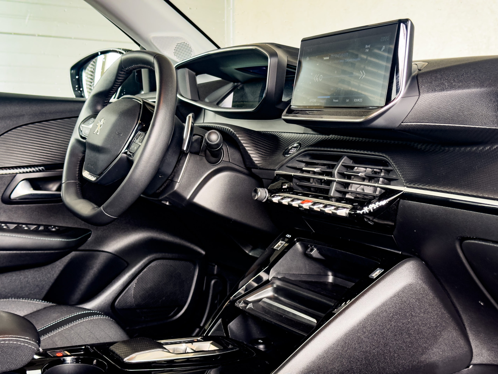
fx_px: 691
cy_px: 187
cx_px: 249
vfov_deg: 30.3
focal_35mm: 48
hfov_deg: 39.7
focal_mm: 6.86
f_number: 1.8
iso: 250
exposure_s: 1/60
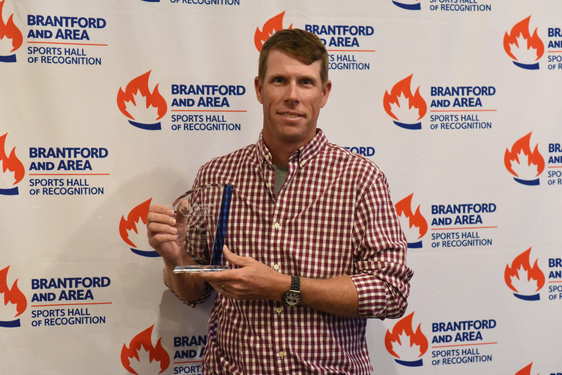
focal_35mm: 85
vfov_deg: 16.1
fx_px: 1327
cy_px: 188
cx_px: 281
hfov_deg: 23.9
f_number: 3.5
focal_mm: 85
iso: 12800
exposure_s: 1/200
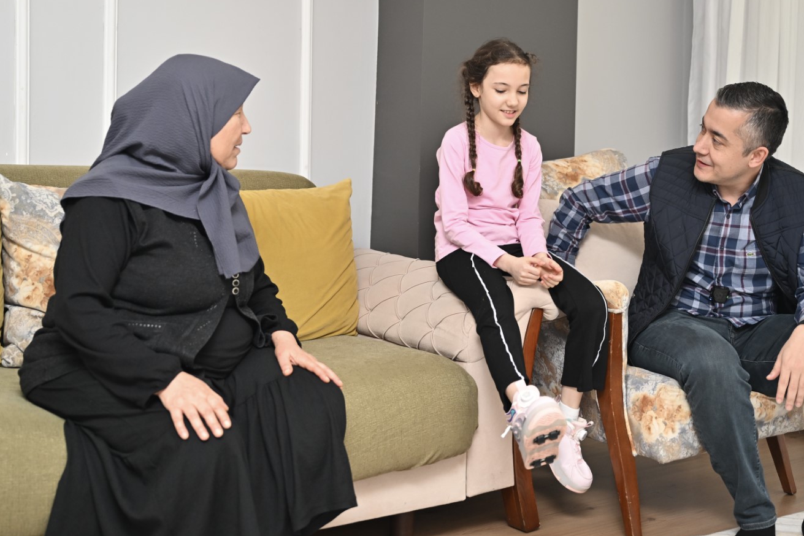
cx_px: 457
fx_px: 938
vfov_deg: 31.9
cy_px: 235
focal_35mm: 42
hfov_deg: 46.3
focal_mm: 34
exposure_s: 1/200
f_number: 2.8
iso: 500
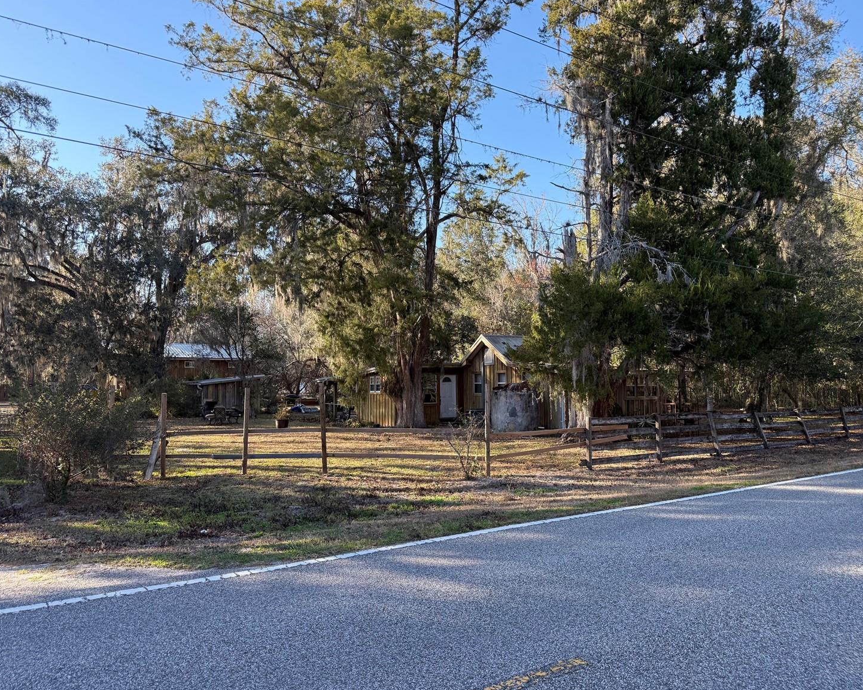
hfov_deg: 66.0
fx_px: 664
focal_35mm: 26
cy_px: 340
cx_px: 454
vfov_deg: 54.9
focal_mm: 6.76
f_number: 1.78
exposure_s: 1/849
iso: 100
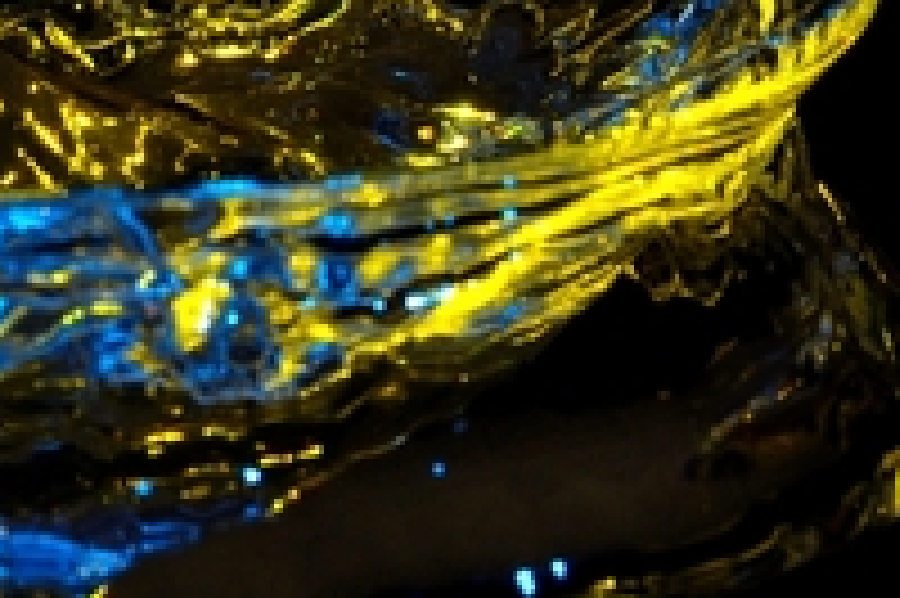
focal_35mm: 270
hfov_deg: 7.6
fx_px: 6744
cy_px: -76
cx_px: -122
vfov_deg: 5.1
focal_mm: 60
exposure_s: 1/200
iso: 400
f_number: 16
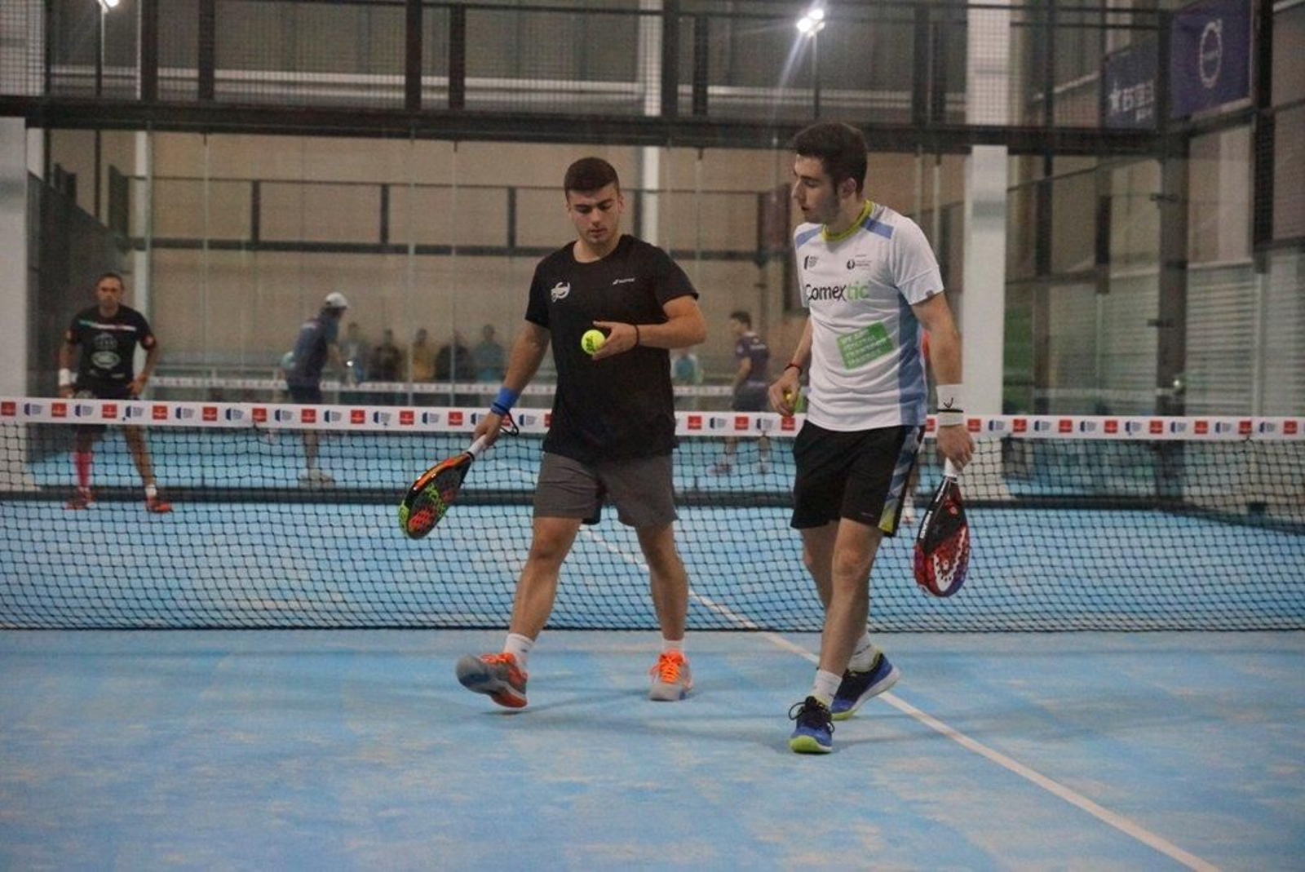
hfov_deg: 27.0
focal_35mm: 75
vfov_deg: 18.2
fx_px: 2720
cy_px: 436
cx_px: 652
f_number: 2.8
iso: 6400
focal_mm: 50
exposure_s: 1/800
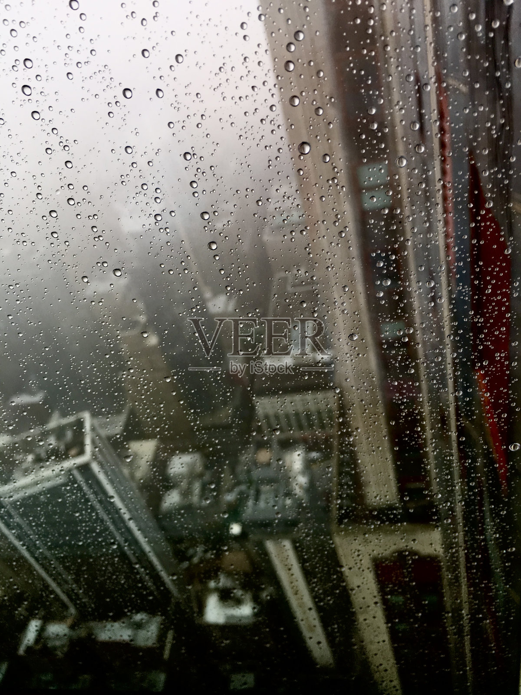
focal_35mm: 29
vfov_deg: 61.7
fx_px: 582
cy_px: 348
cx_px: 260
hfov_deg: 48.2
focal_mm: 4.15
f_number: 2.2
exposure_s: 1/120
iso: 32
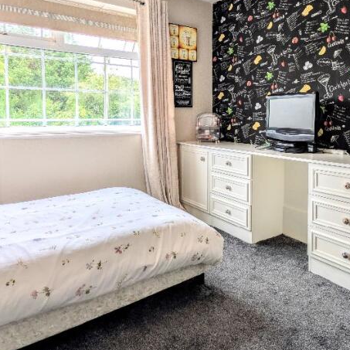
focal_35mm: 24
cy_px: 128
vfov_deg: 64.0
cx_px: 184
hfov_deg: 65.0
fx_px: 275
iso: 50
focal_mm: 2.02
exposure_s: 1/187
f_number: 1.7
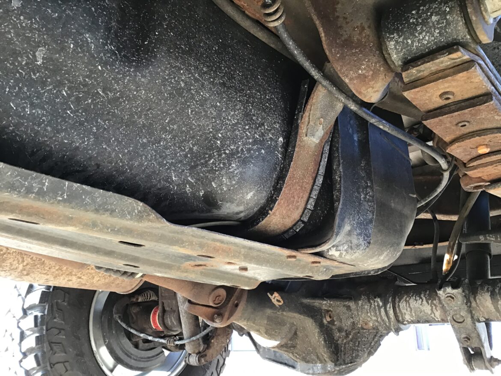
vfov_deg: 45.5
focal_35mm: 31
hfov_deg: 58.3
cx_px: 250
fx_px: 449
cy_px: 188
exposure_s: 1/30
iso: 40
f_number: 2.4
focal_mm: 3.3
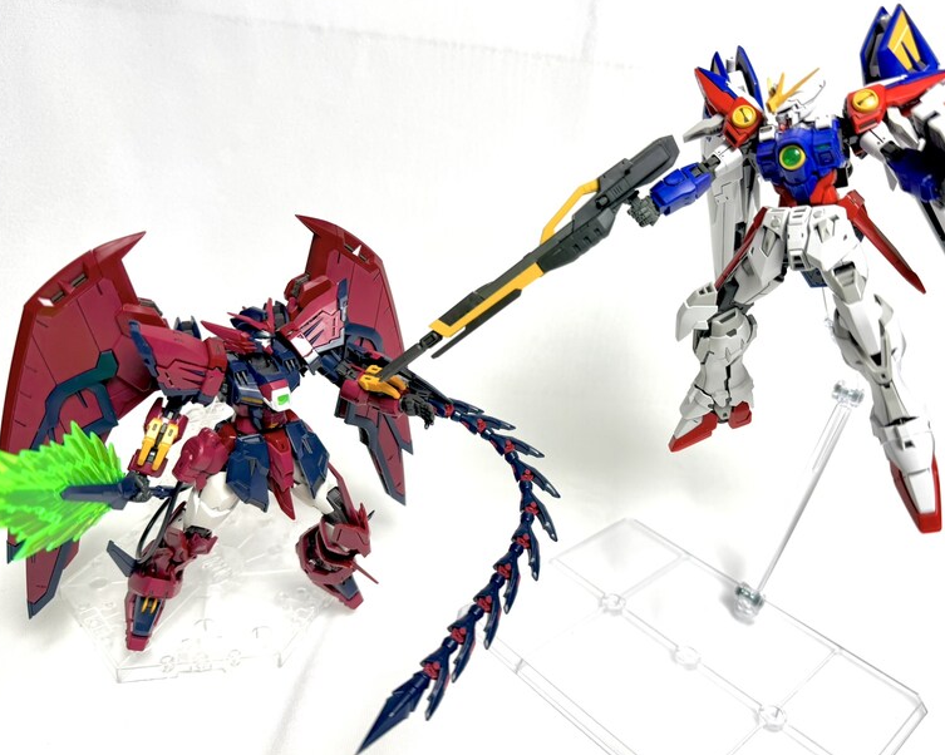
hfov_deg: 62.1
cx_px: 526
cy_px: 369
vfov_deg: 51.5
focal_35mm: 28
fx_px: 783
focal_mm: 6.76
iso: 64
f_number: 1.78
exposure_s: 1/121
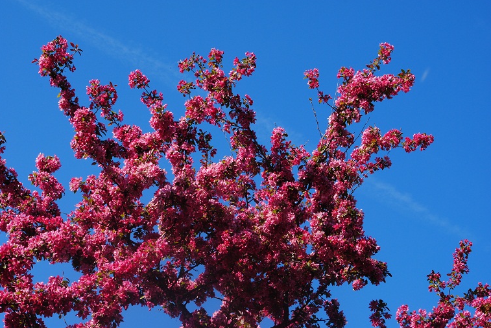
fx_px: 1256
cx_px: 241
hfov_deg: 22.1
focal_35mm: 92
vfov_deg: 14.9
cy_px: 161
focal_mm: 58
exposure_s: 1/50
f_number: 14
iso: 100
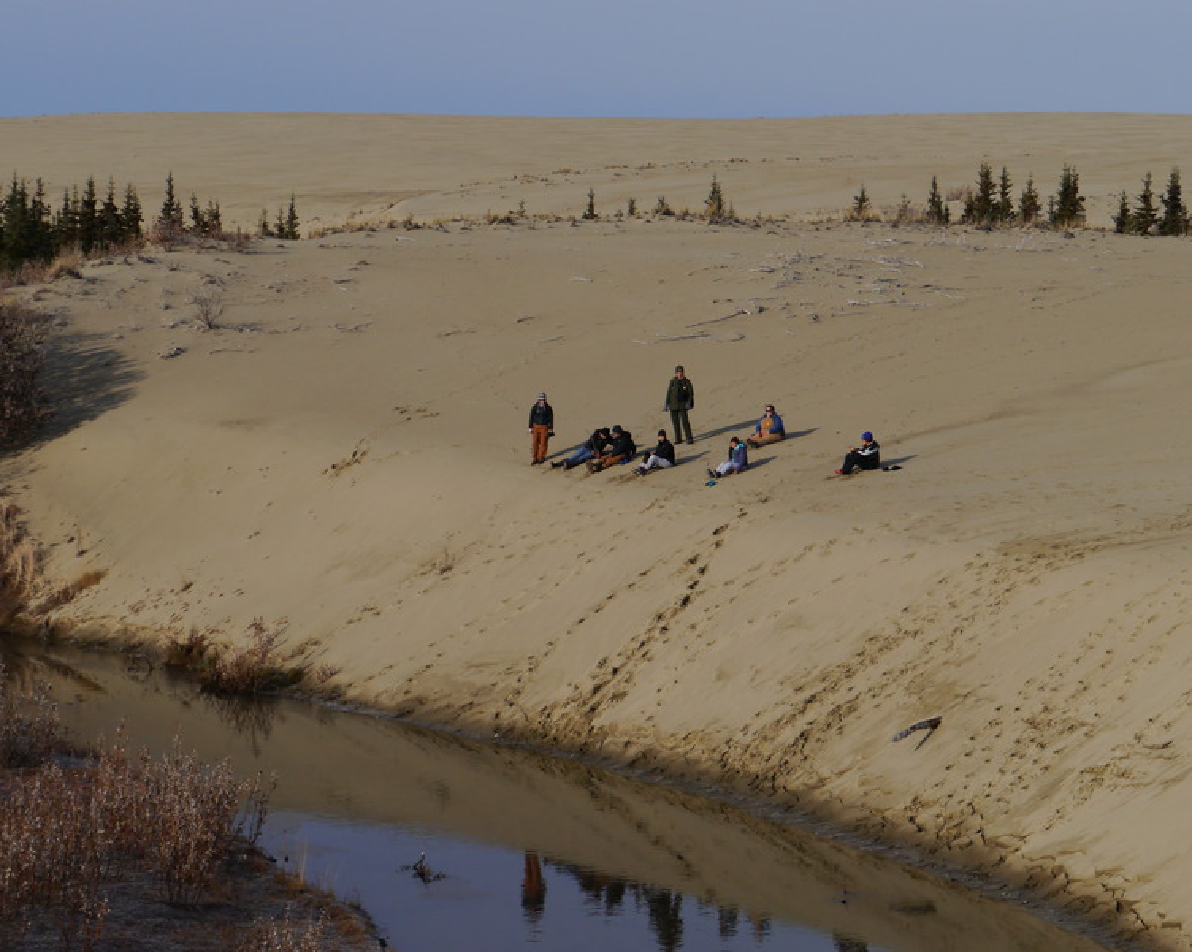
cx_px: 624
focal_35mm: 109
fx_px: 3844
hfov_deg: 17.6
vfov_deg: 14.1
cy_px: 524
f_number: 9
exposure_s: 1/400
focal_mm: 42
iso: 160
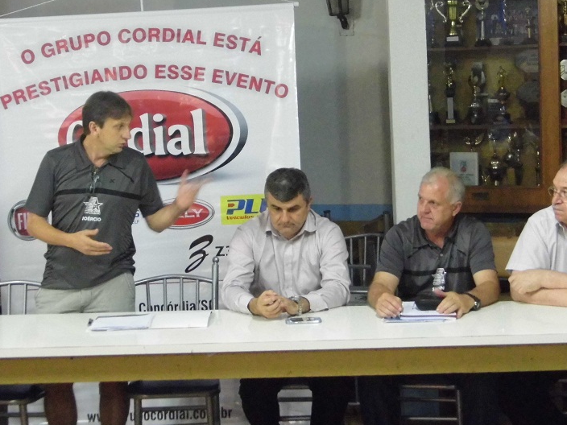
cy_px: 171
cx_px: 279
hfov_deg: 25.7
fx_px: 1245
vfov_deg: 19.4
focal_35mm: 76
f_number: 3.9
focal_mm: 10.4
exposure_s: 1/10
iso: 800
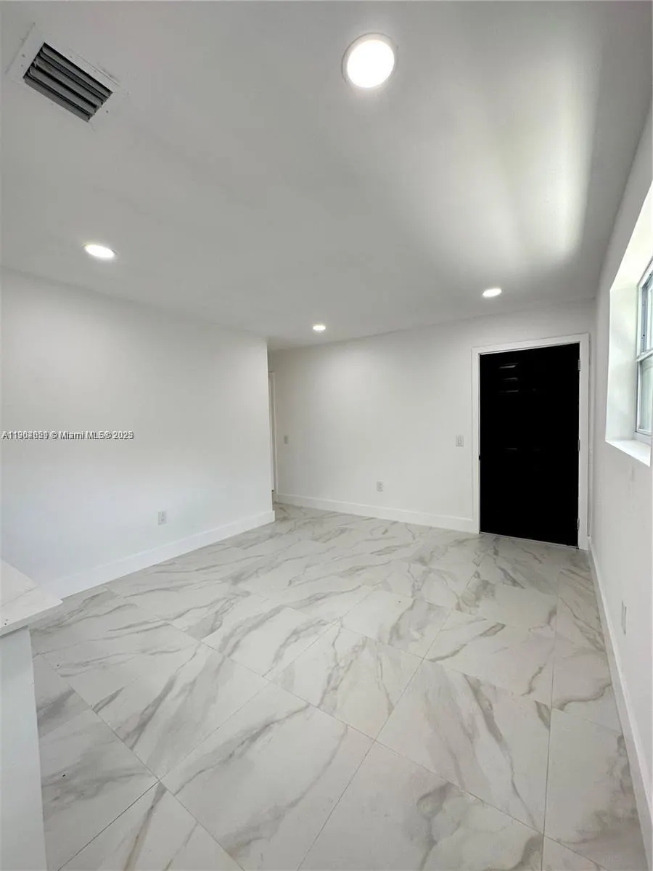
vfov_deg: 102.1
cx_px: 326
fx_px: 352
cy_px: 436
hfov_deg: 85.7
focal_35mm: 14
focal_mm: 2.22
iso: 125
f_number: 2.2
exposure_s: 1/120
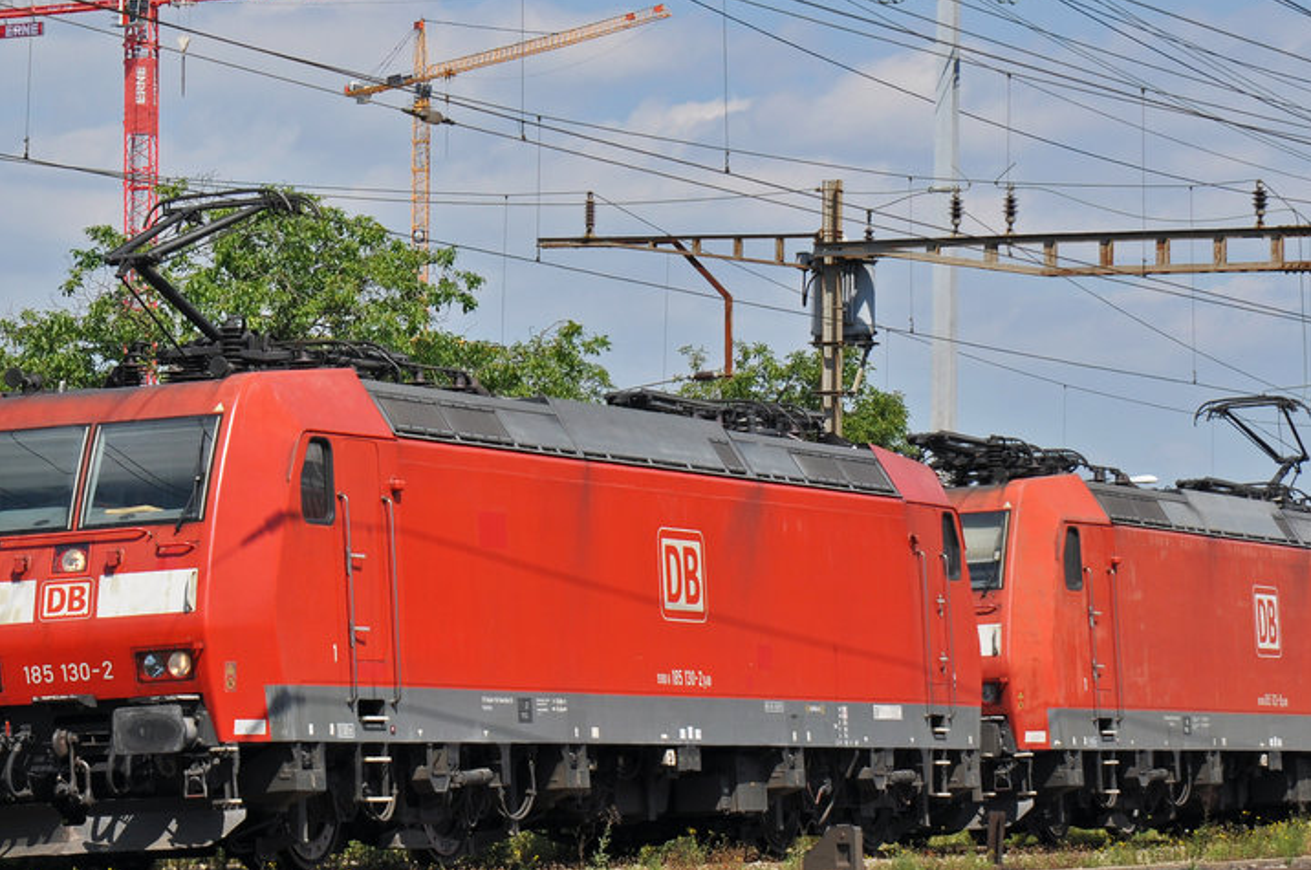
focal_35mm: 176
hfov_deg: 11.7
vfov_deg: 7.8
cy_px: 426
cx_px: 496
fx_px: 6399
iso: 250
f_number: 7.1
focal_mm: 70
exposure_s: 1/1000
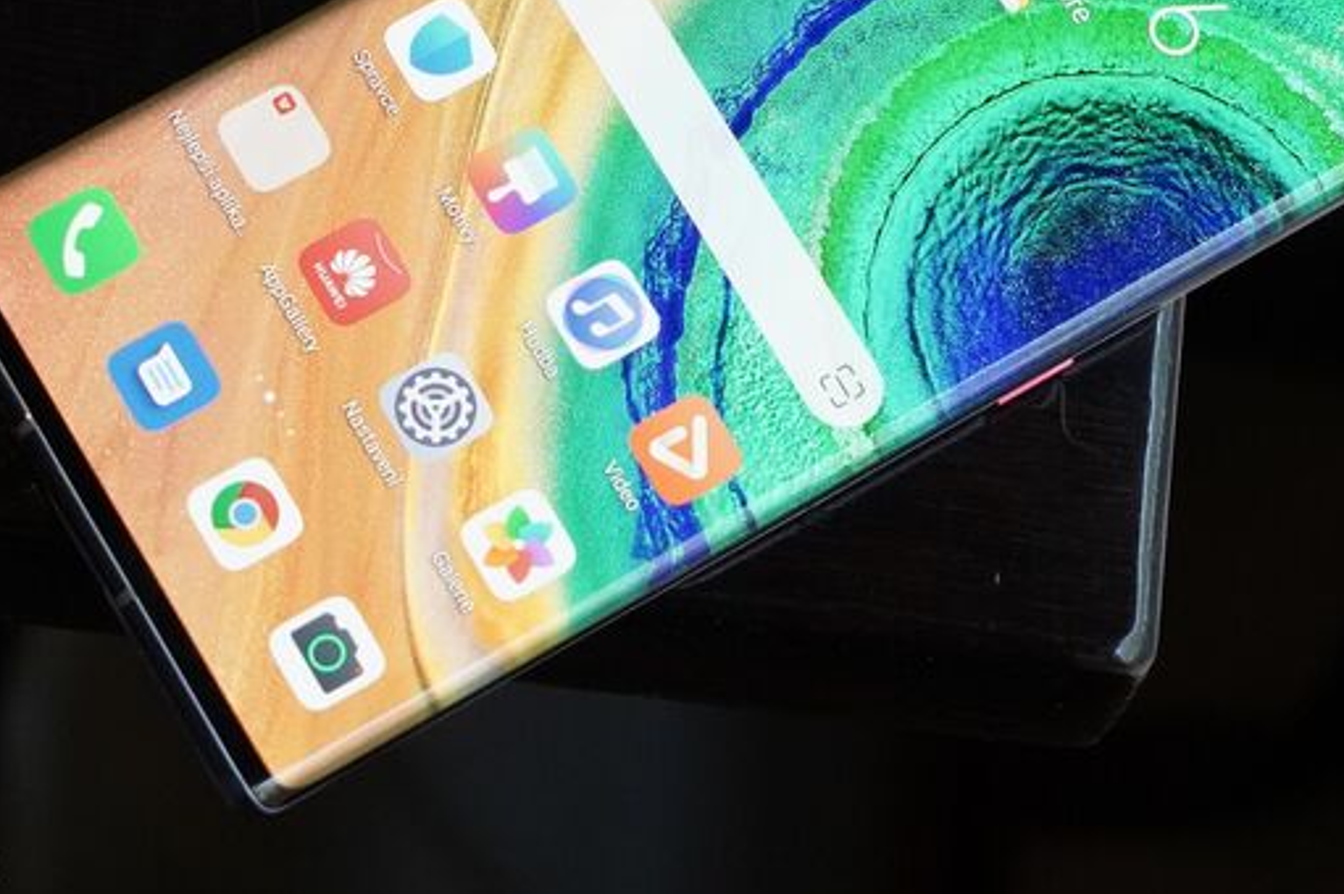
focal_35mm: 107
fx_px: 3992
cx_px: 680
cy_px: 205
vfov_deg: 12.7
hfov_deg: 19.1
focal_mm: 66
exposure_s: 1/200
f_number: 7.1
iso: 5000
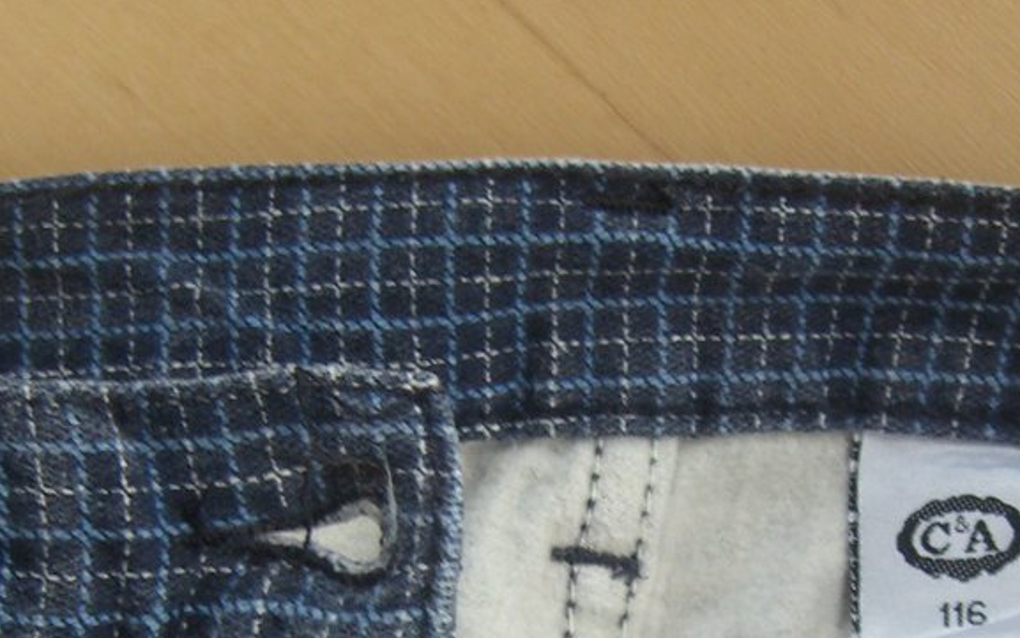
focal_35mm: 93
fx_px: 2586
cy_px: 716
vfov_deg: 13.8
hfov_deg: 22.3
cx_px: 627
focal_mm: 7.9
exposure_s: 1/13
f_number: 2.8
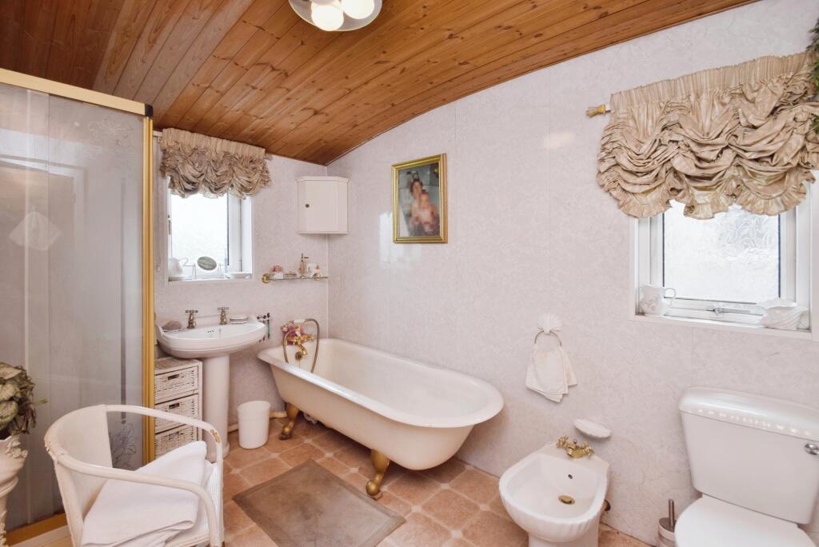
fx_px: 341
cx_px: 410
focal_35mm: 15
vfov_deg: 77.4
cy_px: 274
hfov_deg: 100.4
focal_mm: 10
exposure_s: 1/40
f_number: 7.1
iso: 200
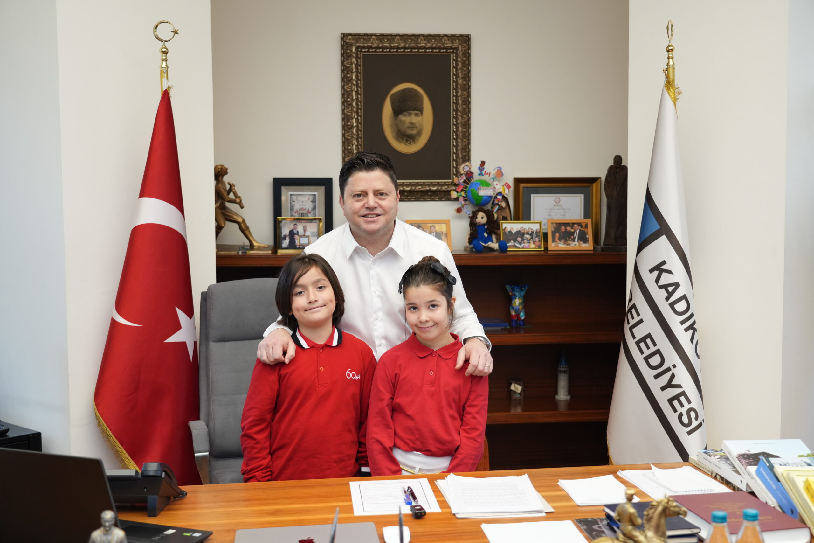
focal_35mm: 42
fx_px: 950
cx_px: 407
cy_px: 272
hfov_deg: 46.4
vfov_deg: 31.9
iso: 1250
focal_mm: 42
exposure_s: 1/125
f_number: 4
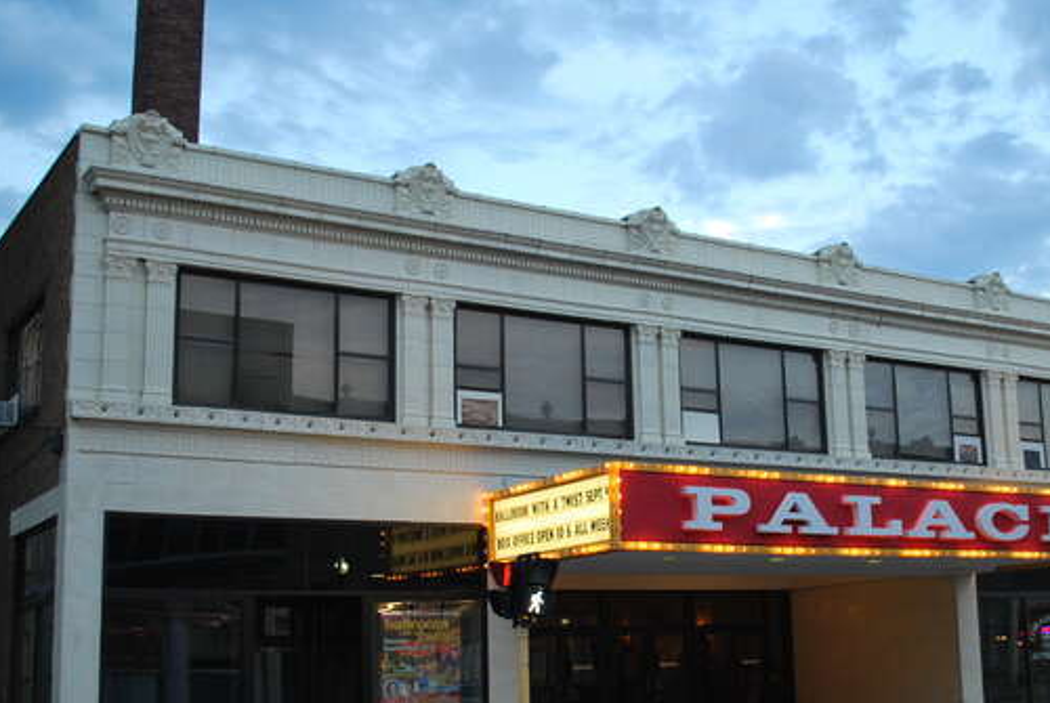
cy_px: 392
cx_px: 697
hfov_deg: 40.6
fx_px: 1402
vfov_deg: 28.1
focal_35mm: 48
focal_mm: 20
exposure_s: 1/50
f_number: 3.8
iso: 200
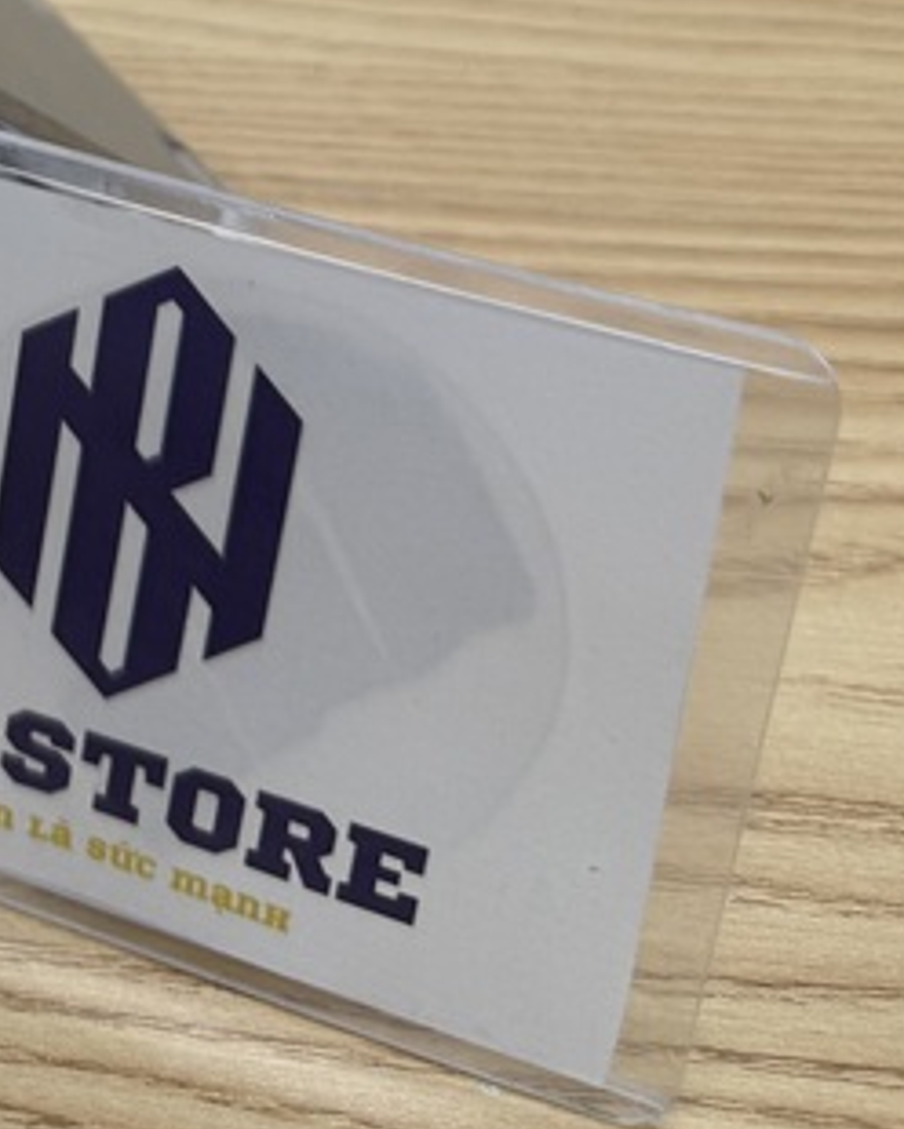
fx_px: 2274
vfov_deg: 23.4
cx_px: -206
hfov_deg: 20.8
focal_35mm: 68
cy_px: -470
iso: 50
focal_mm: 6.76
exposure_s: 1/124
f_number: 1.78
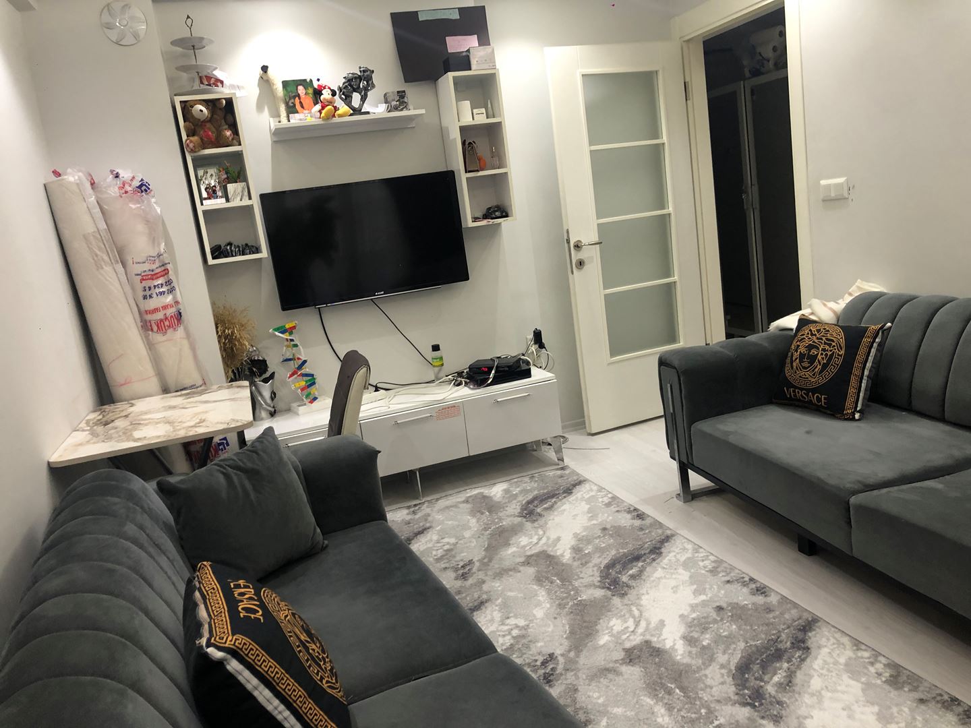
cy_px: 364
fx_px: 785
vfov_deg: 49.7
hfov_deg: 63.4
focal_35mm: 28
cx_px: 486
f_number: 1.8
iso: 40
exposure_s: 1/17
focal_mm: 3.99
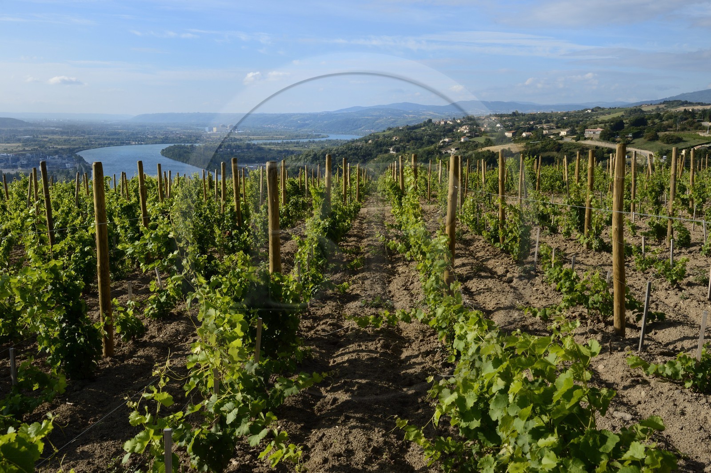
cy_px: 236
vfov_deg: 38.8
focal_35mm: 34
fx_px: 671
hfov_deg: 55.8
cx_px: 356
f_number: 16
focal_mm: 34
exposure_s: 1/160
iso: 200
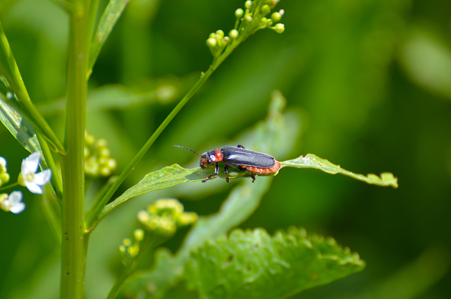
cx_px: 226
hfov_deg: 4.6
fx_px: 5626
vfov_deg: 3.0
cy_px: 150
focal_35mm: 450
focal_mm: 300
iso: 400
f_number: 5.6
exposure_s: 1/1000
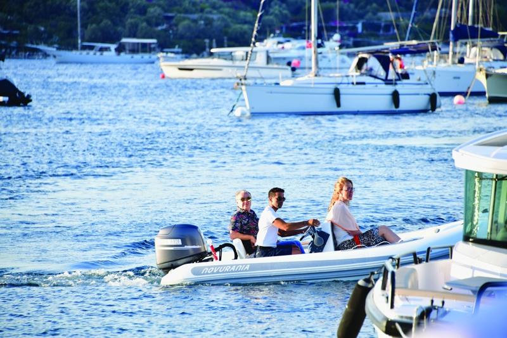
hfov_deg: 6.9
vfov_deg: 4.6
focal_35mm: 300
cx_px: 254
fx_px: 4224
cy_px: 169
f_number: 7.1
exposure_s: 1/320
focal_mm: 300
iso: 500
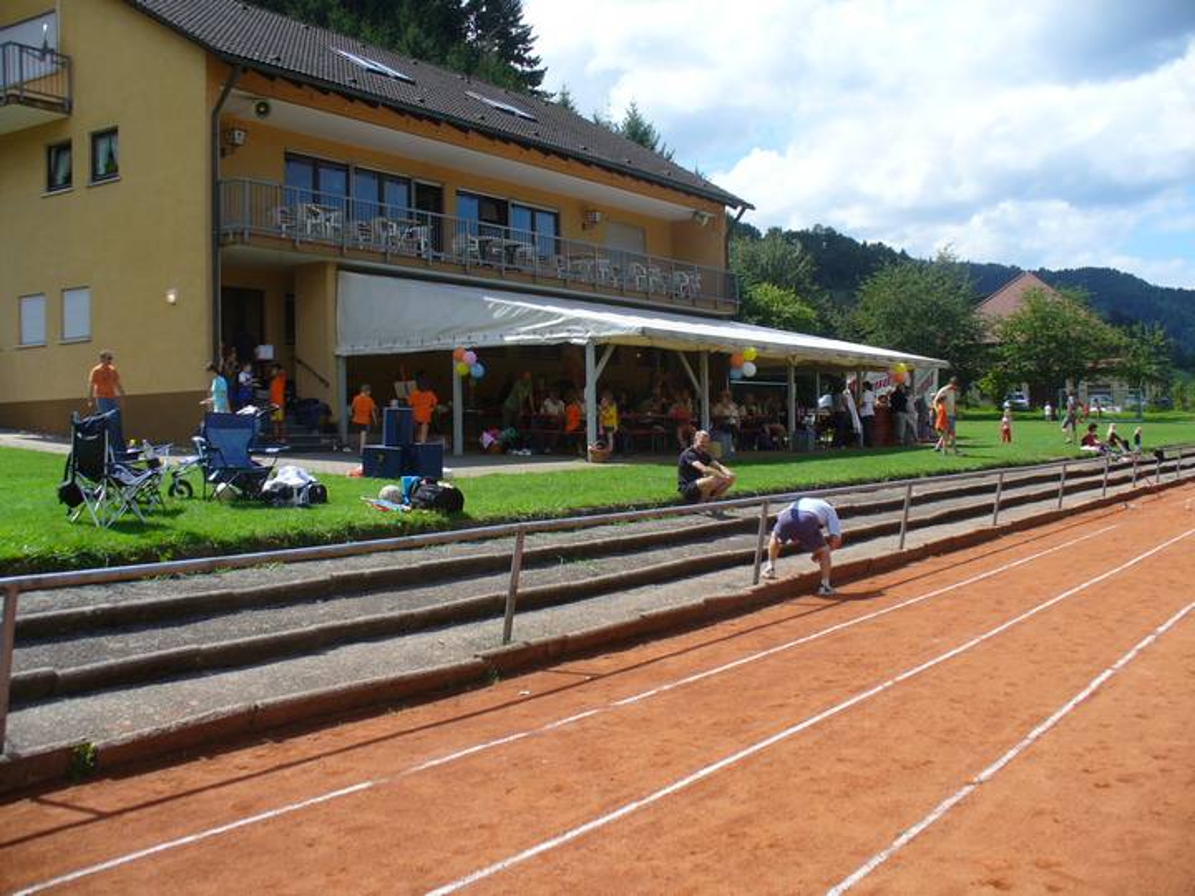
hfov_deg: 50.1
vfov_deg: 38.7
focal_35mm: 37
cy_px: 448
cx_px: 598
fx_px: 1277
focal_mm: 6.1
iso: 64
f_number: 5.6
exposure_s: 1/250
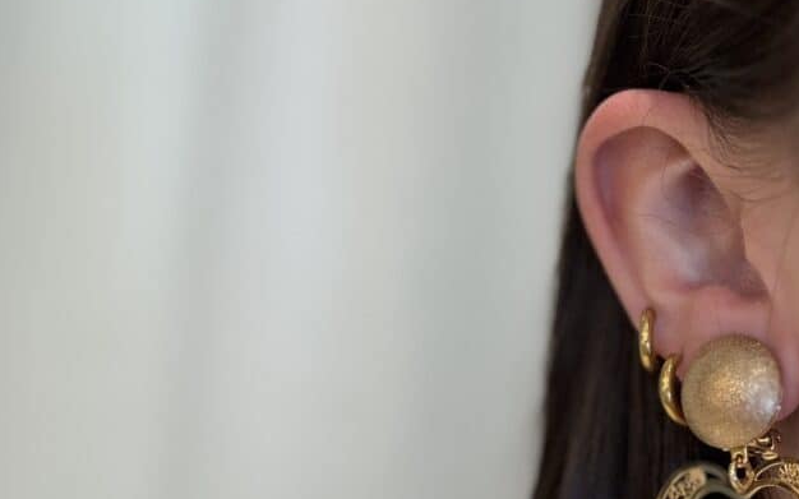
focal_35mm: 52
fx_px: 1132
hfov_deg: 38.9
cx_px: 403
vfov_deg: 24.5
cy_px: 392
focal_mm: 2.69
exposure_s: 1/100
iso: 50
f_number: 1.9
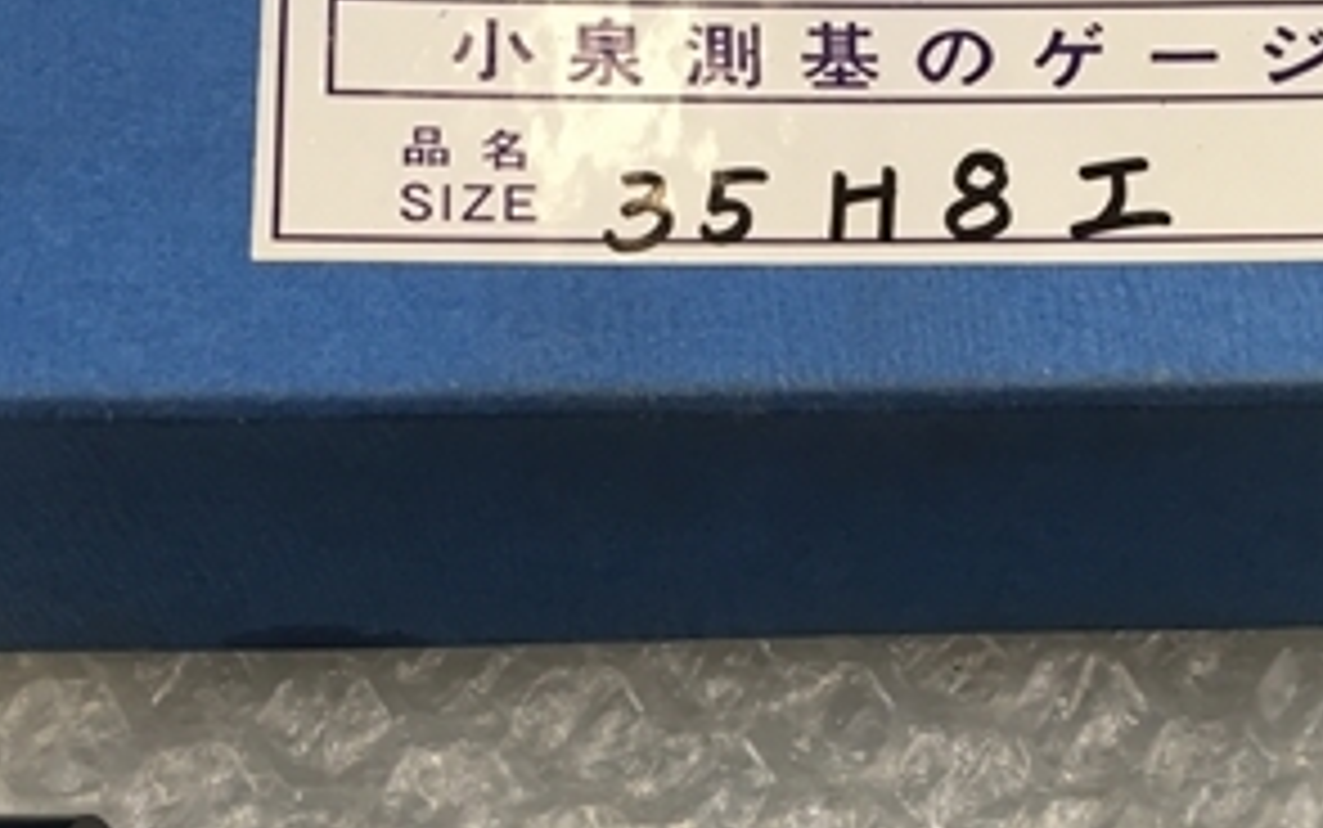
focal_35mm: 67
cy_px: 639
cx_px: 792
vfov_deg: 19.3
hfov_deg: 30.5
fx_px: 2417
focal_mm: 4.15
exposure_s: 1/40
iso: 25
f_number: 2.2
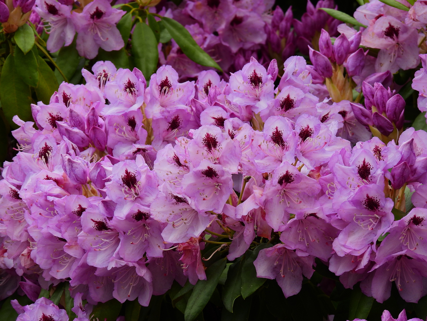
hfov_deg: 8.2
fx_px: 2960
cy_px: 160
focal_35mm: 240
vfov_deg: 6.2
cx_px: 214
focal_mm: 42.8
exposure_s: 1/400
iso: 100
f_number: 4.5
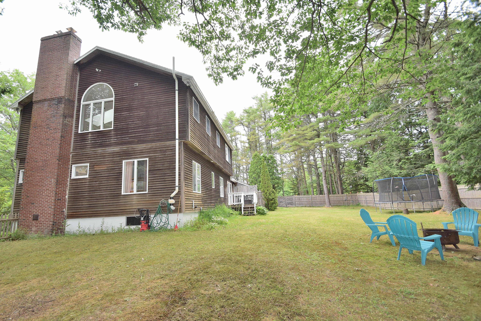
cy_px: 160
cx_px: 240
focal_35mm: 15
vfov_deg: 77.3
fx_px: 200
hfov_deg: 100.4
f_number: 5.6
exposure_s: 1/125
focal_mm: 10
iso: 500
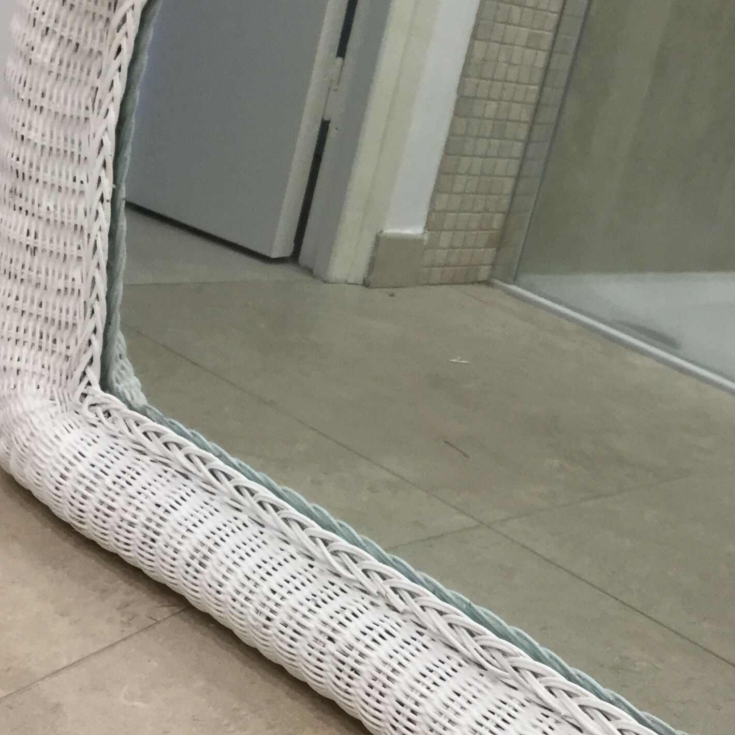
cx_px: 501
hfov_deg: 27.1
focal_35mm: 63
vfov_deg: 27.3
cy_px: 332
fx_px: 1513
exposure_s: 1/33
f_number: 2.4
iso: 64
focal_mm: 3.3
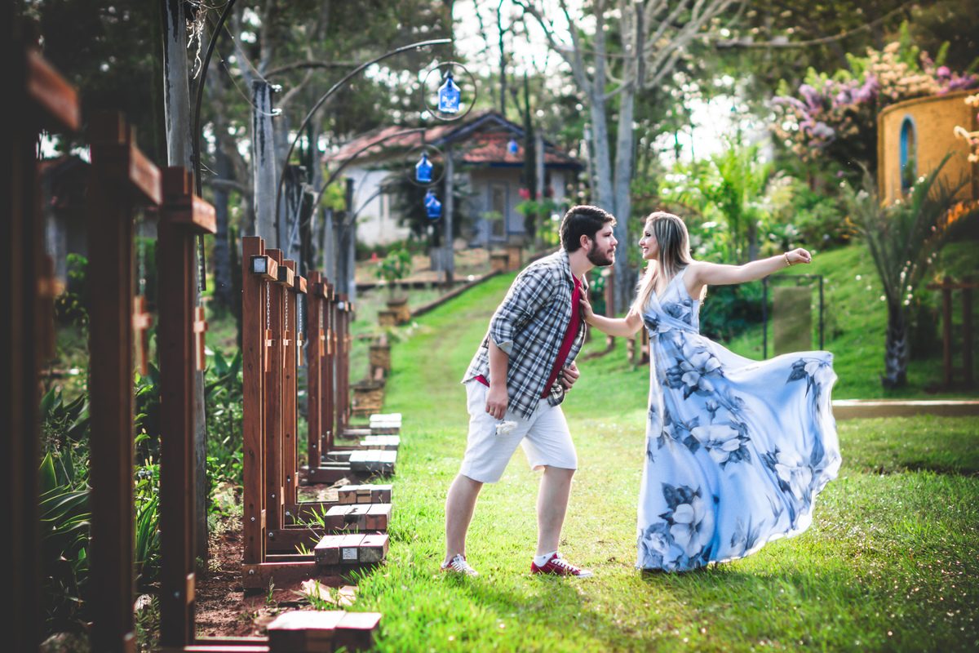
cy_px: 326
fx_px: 3467
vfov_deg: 10.8
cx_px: 490
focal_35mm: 128
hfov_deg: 16.1
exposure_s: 1/640
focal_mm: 85
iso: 100
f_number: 2.2
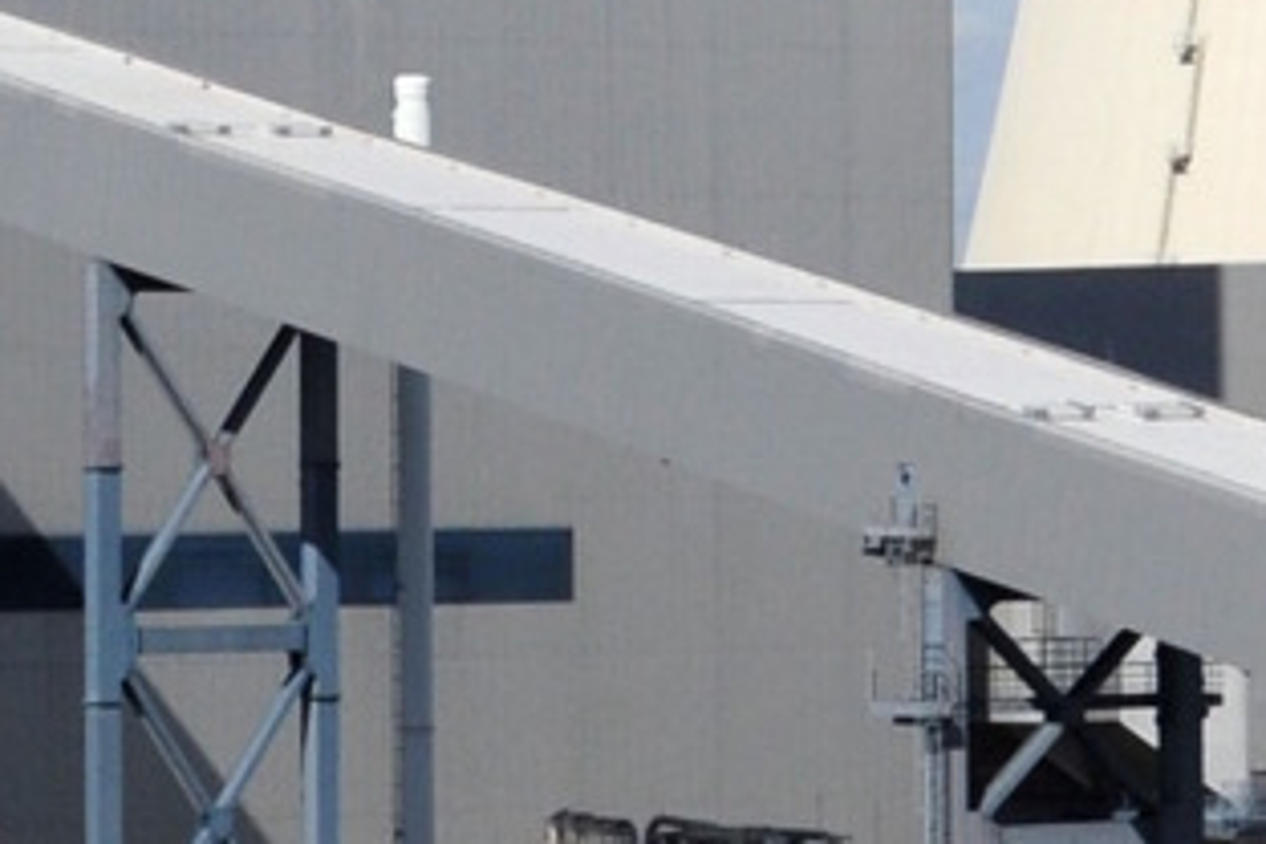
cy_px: -199
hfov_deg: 9.5
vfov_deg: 6.3
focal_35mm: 216
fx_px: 7595
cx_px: 197
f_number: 13
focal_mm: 20
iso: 200
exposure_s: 1/640
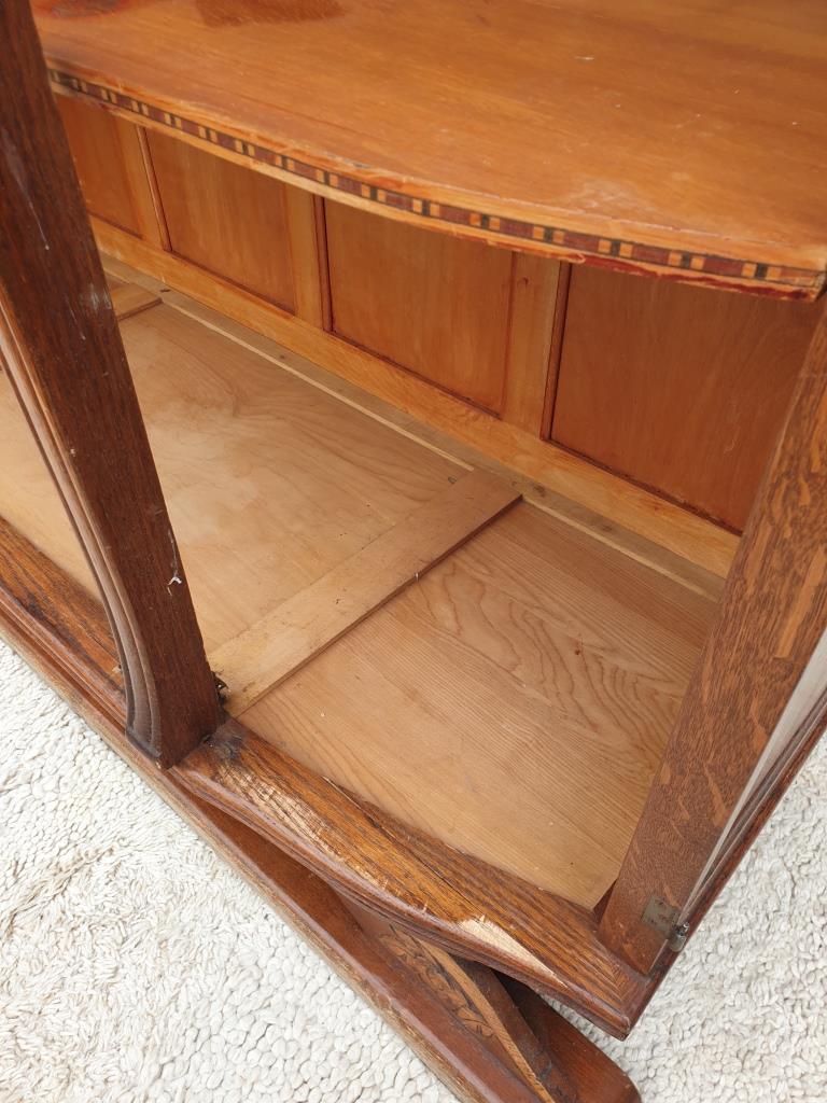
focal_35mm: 26
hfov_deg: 53.1
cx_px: 414
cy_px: 552
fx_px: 828
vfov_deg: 67.3
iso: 50
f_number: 2.4
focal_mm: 4.3
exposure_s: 1/124
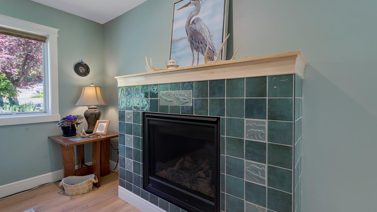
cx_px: 190
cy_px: 119
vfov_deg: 63.7
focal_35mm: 17
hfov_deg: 95.9
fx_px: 170
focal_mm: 16
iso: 200
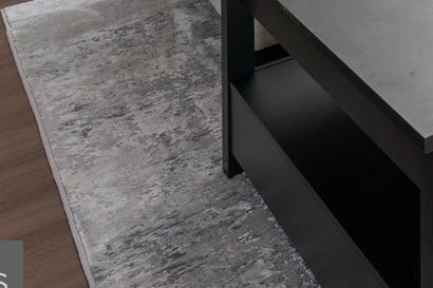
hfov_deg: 18.5
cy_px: -403
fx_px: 842
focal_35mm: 70
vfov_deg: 13.8
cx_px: 870
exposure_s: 1
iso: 500
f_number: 8
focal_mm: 14
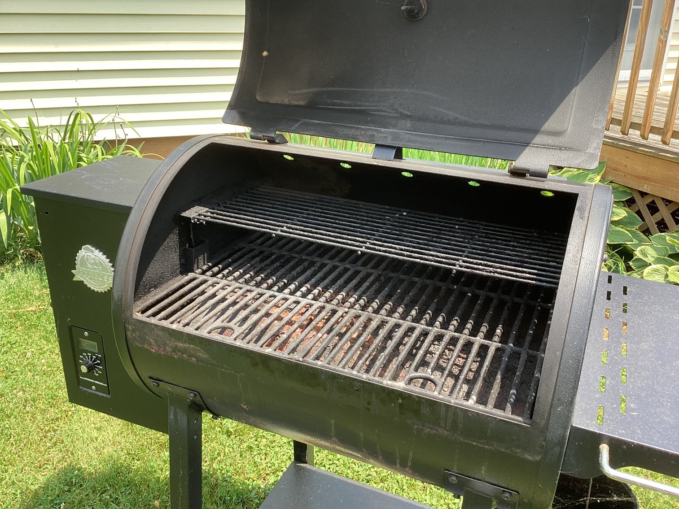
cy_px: 254
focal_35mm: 31
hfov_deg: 58.3
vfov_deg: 45.4
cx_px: 340
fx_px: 608
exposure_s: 1/163
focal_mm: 3.3
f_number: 2.4
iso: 25
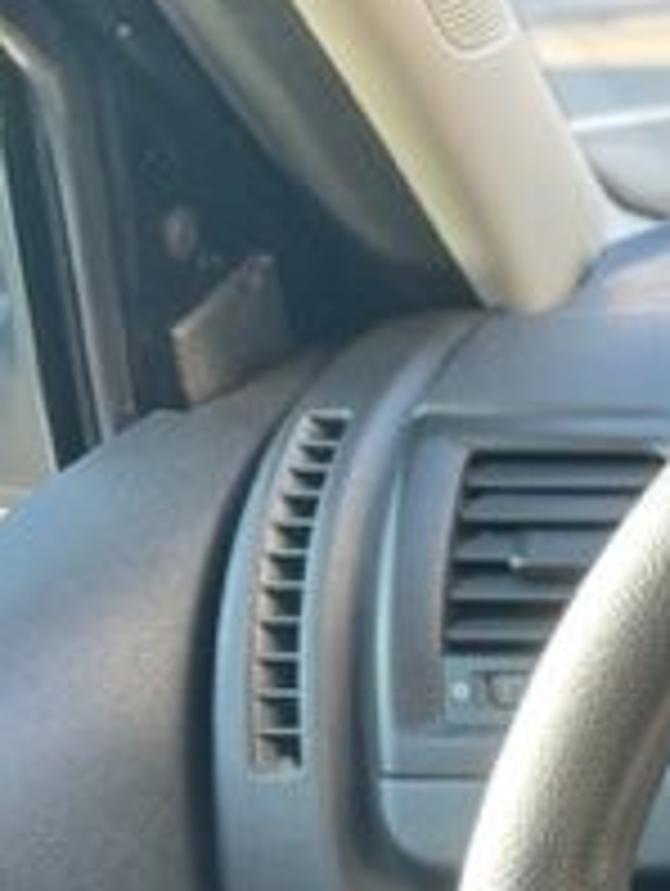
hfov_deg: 14.5
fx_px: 2163
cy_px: 1048
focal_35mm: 84
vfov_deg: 21.7
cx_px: 1362
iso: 64
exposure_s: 1/121
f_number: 1.5
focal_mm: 5.7
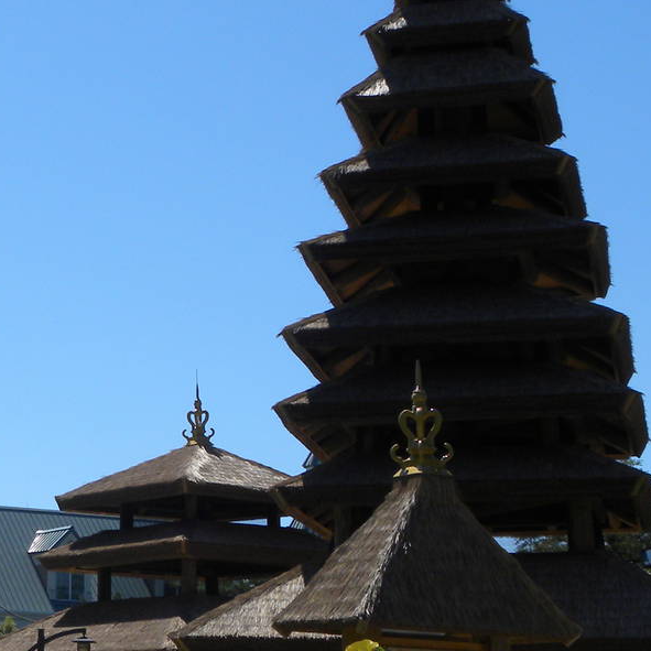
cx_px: -100
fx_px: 2340
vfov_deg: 15.8
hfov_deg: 15.3
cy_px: 334
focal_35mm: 110
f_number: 5.6
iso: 64
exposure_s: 1/363
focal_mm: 8.2
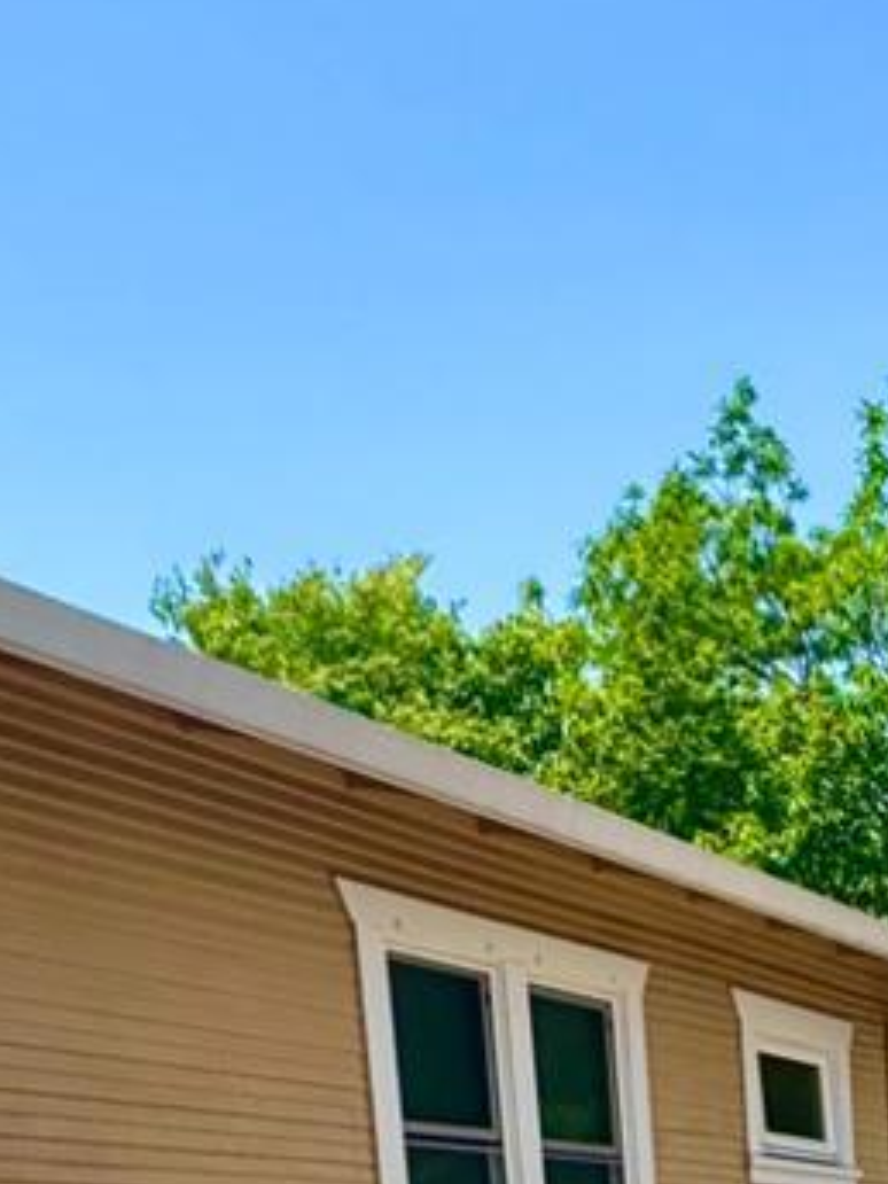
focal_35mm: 61
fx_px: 2086
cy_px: 1731
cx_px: 1203
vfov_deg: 25.0
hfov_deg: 21.4
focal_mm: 2.22
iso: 50
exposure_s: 1/1672
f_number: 2.2
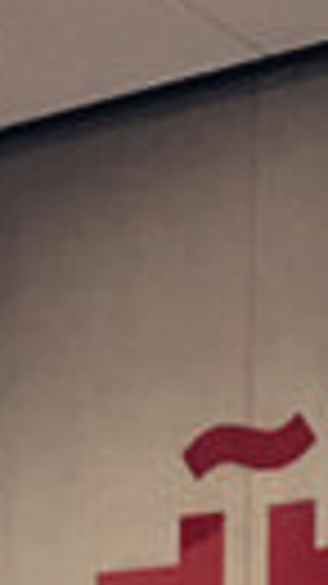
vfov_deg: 13.3
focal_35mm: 146
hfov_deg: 7.7
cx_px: -458
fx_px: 2260
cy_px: 1048
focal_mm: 4.15
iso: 320
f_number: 2.2
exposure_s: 1/17
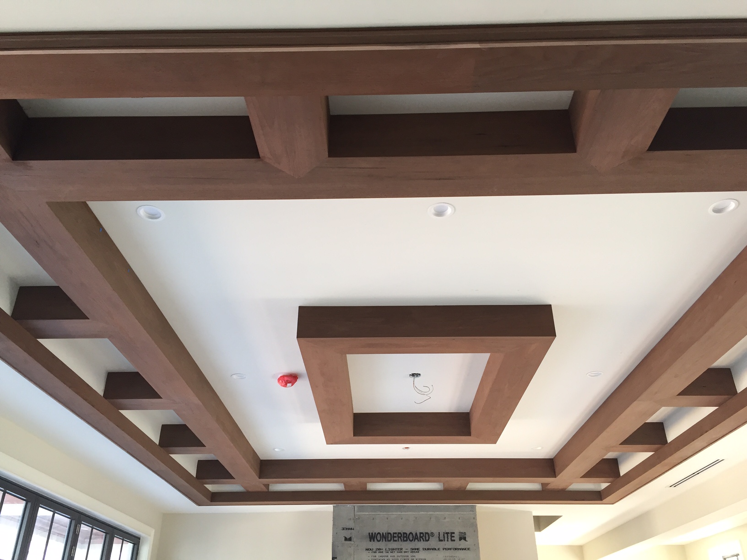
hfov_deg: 61.7
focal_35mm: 29
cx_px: 374
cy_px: 280
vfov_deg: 48.2
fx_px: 626
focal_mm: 4.15
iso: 64
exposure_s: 1/30
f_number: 2.2
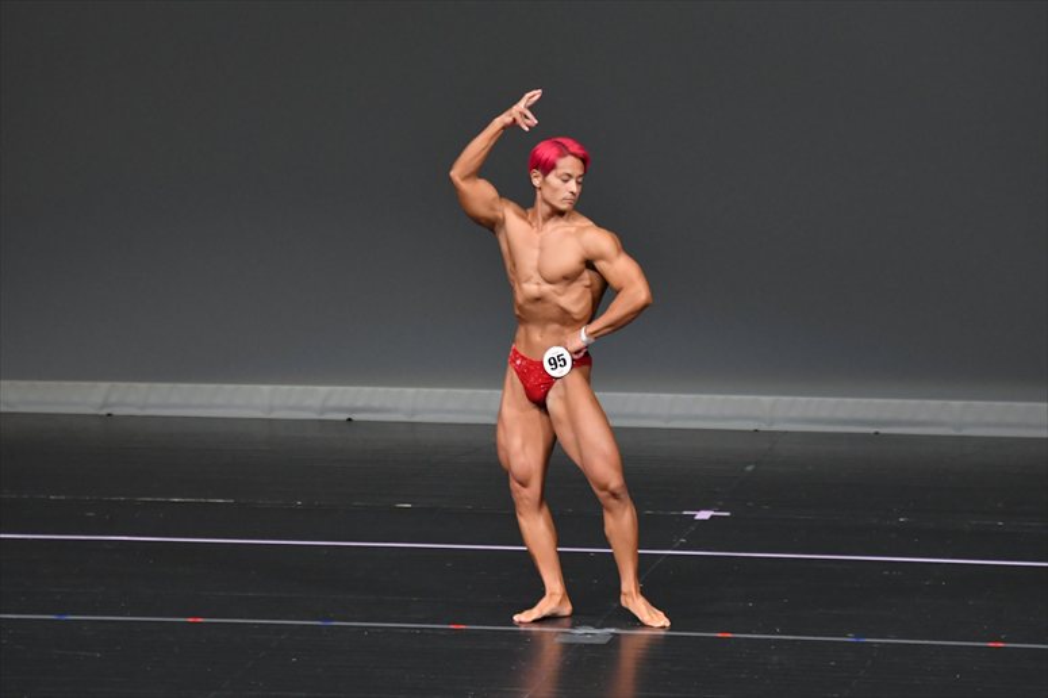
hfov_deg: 6.9
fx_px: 8729
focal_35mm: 300
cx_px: 524
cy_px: 349
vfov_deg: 4.6
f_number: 5.6
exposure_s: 1/400
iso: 4000
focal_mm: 200
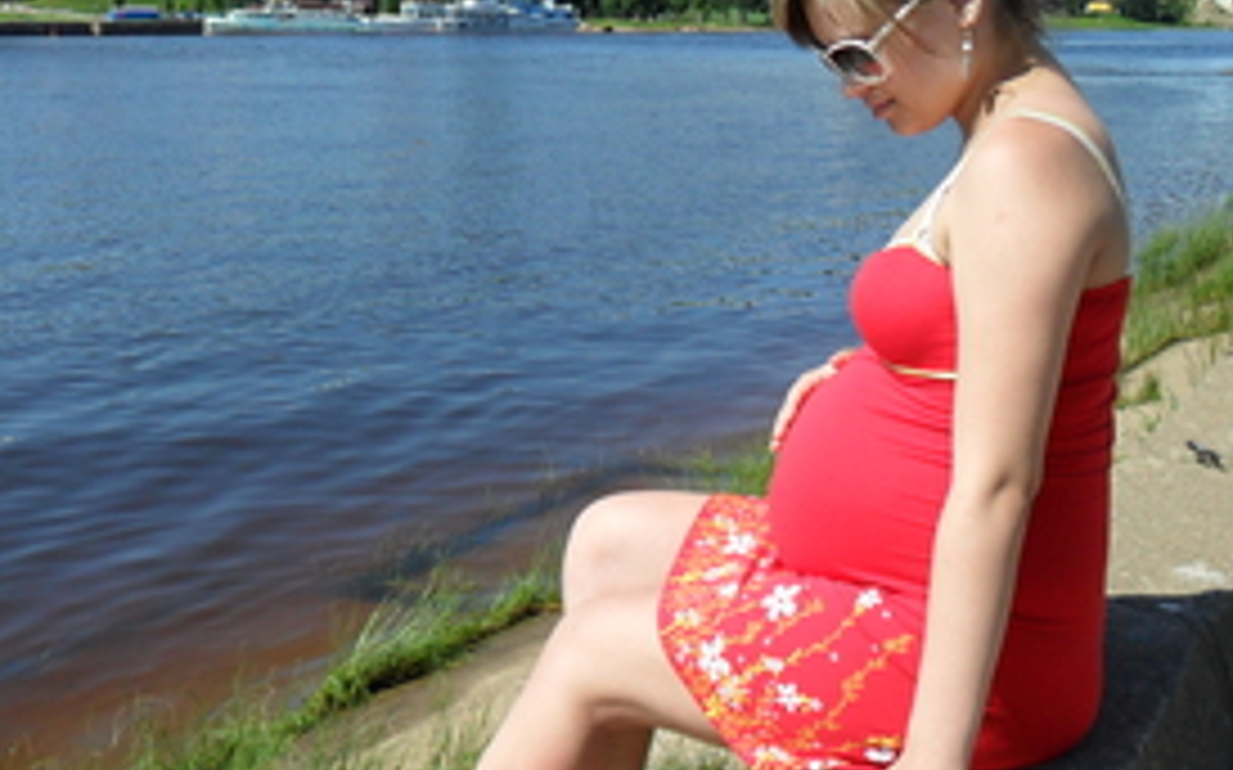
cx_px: 526
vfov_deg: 27.4
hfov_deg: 42.6
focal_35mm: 47
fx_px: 1579
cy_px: 338
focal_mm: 4.9
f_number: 3.5
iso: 100
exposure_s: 1/1000
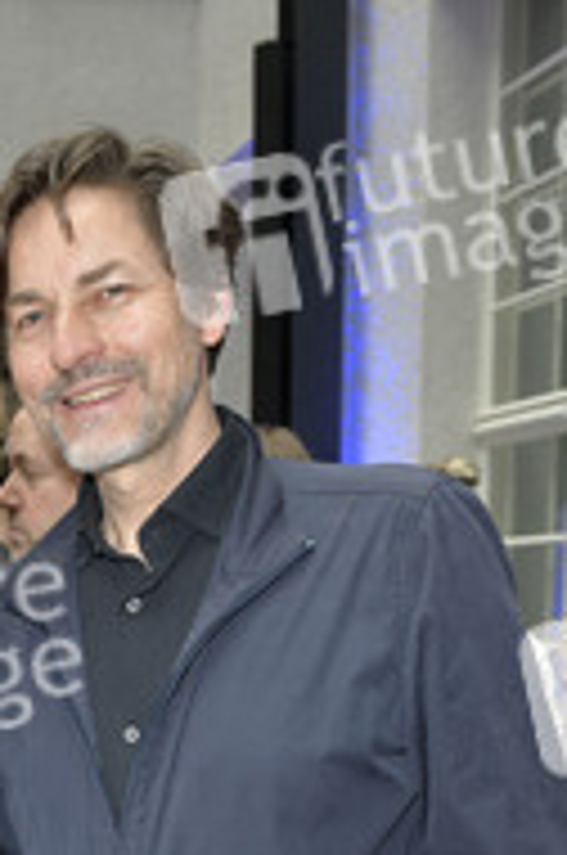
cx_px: -18
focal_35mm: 61
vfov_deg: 30.2
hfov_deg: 21.3
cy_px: 896
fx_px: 1446
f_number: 5.6
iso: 1250
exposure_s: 1/160
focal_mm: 29
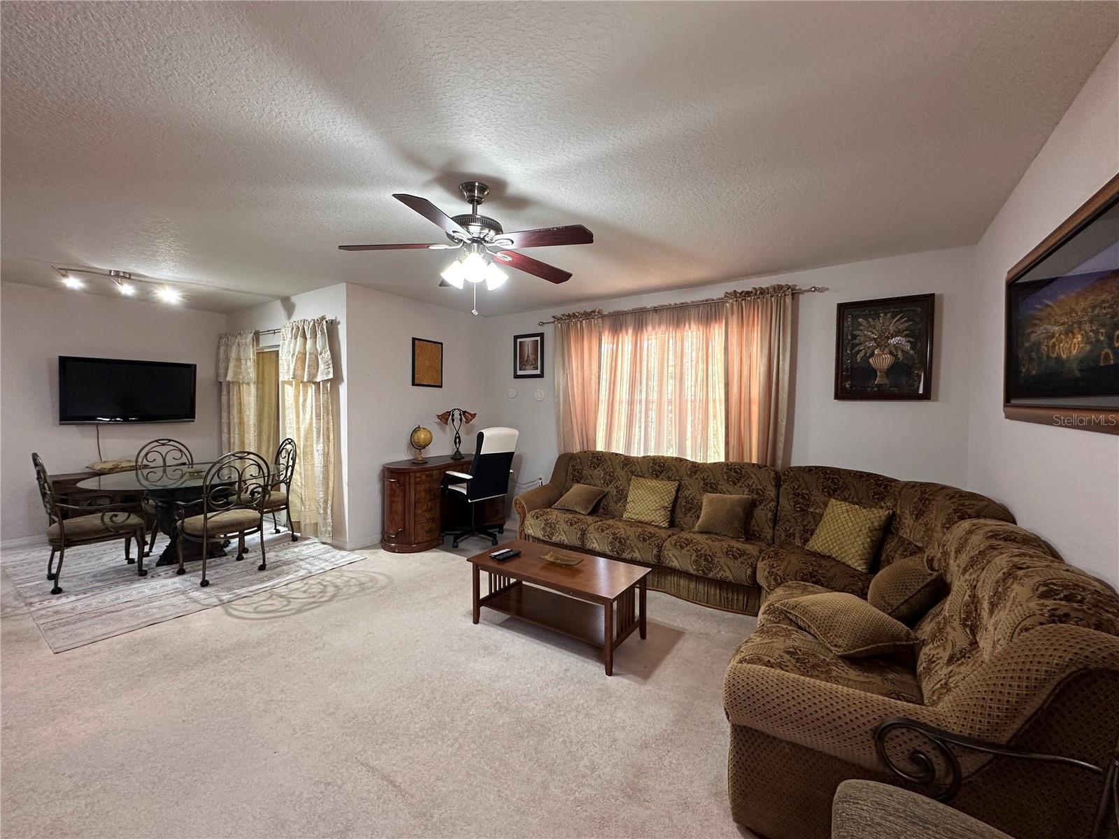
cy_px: 420
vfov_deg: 85.7
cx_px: 560
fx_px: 453
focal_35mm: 14
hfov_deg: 102.1
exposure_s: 1/60
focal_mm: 2.22
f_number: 2.2
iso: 160
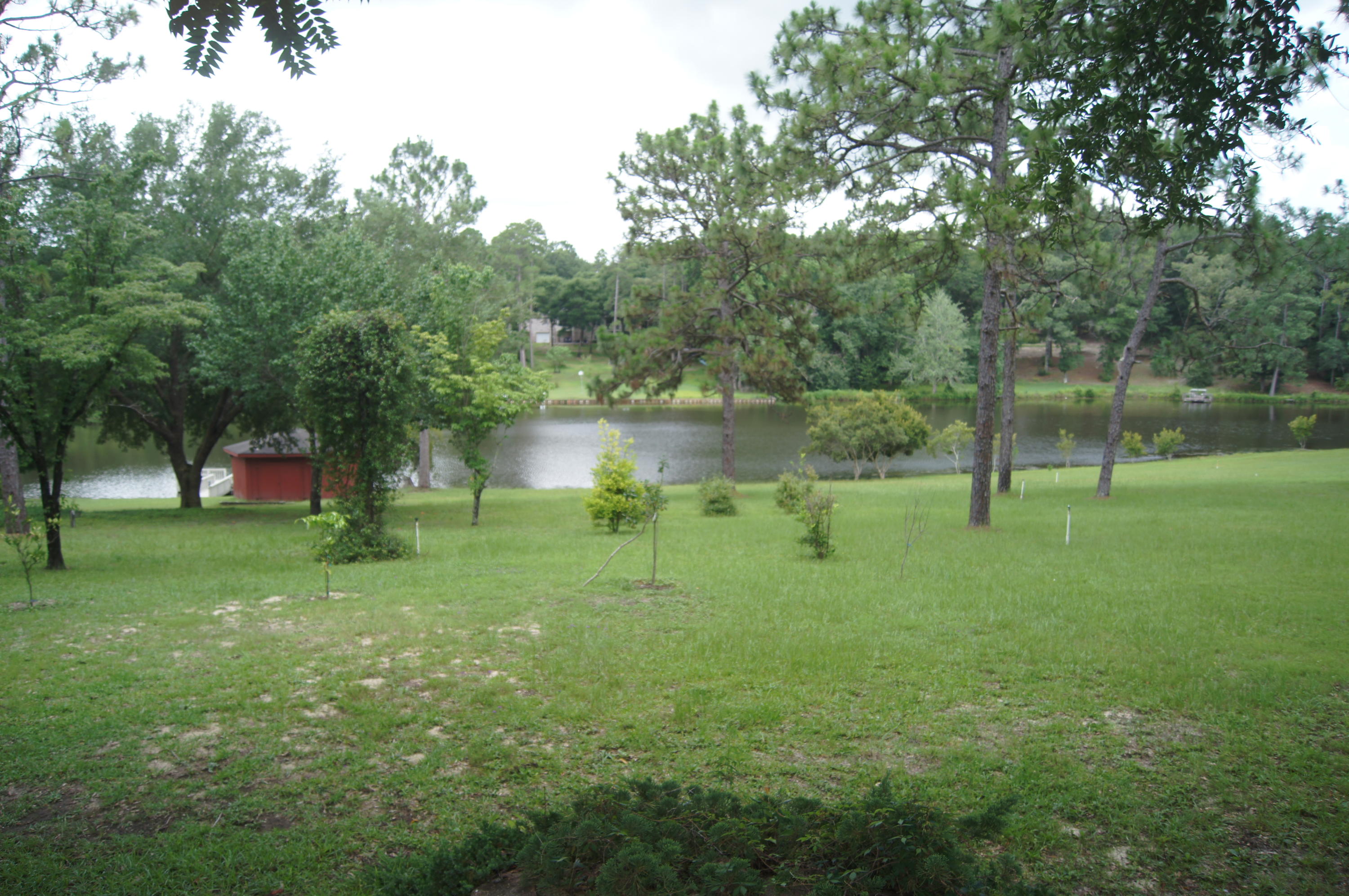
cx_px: 674
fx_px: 1011
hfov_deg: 67.4
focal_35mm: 27
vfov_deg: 47.8
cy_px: 448
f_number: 4.5
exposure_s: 1/125
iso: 100
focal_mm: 18
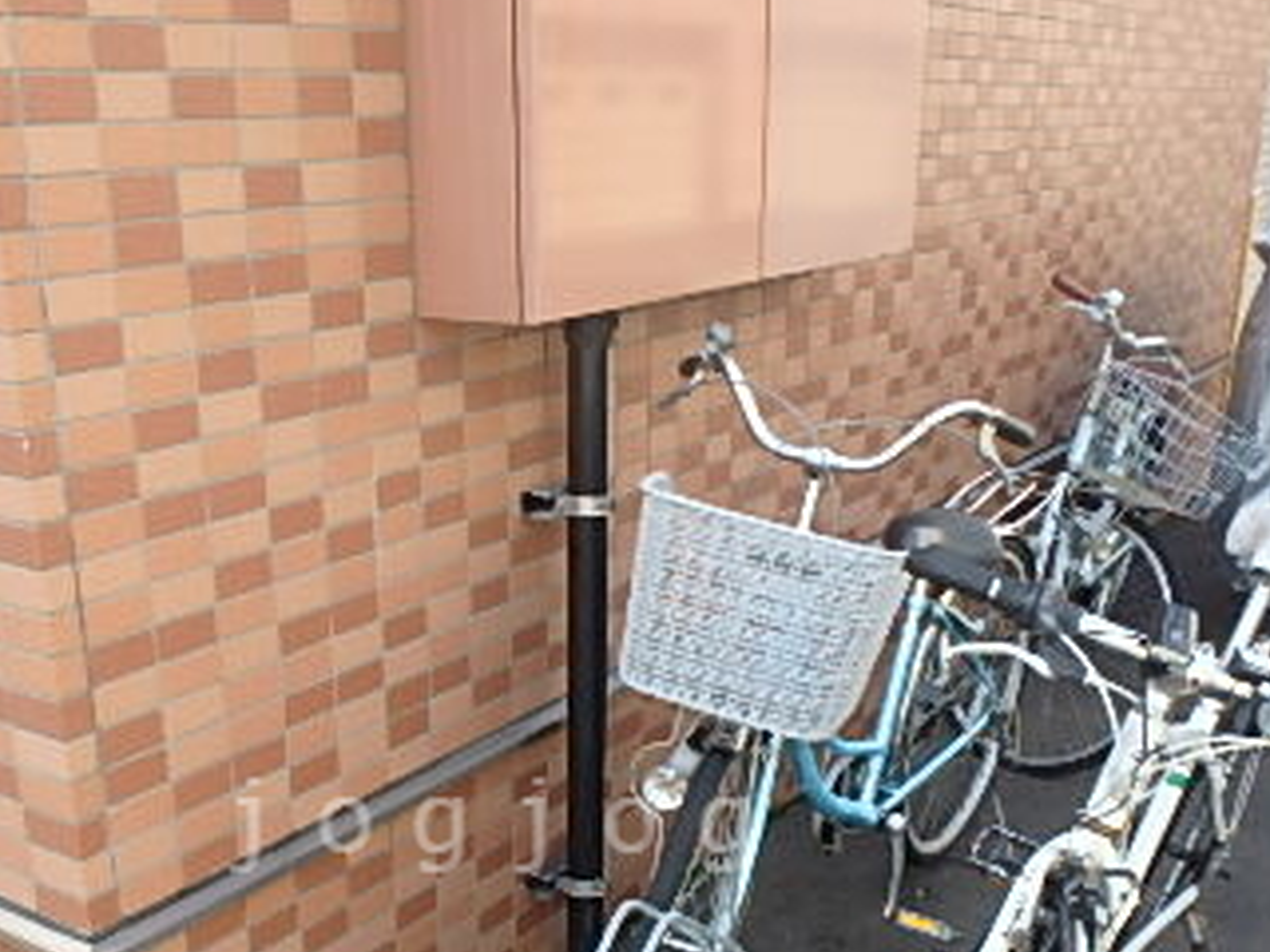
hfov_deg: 44.5
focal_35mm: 42
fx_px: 1541
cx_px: 500
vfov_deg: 32.9
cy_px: 825
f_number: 3.5
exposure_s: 1/160
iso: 125
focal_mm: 3.7
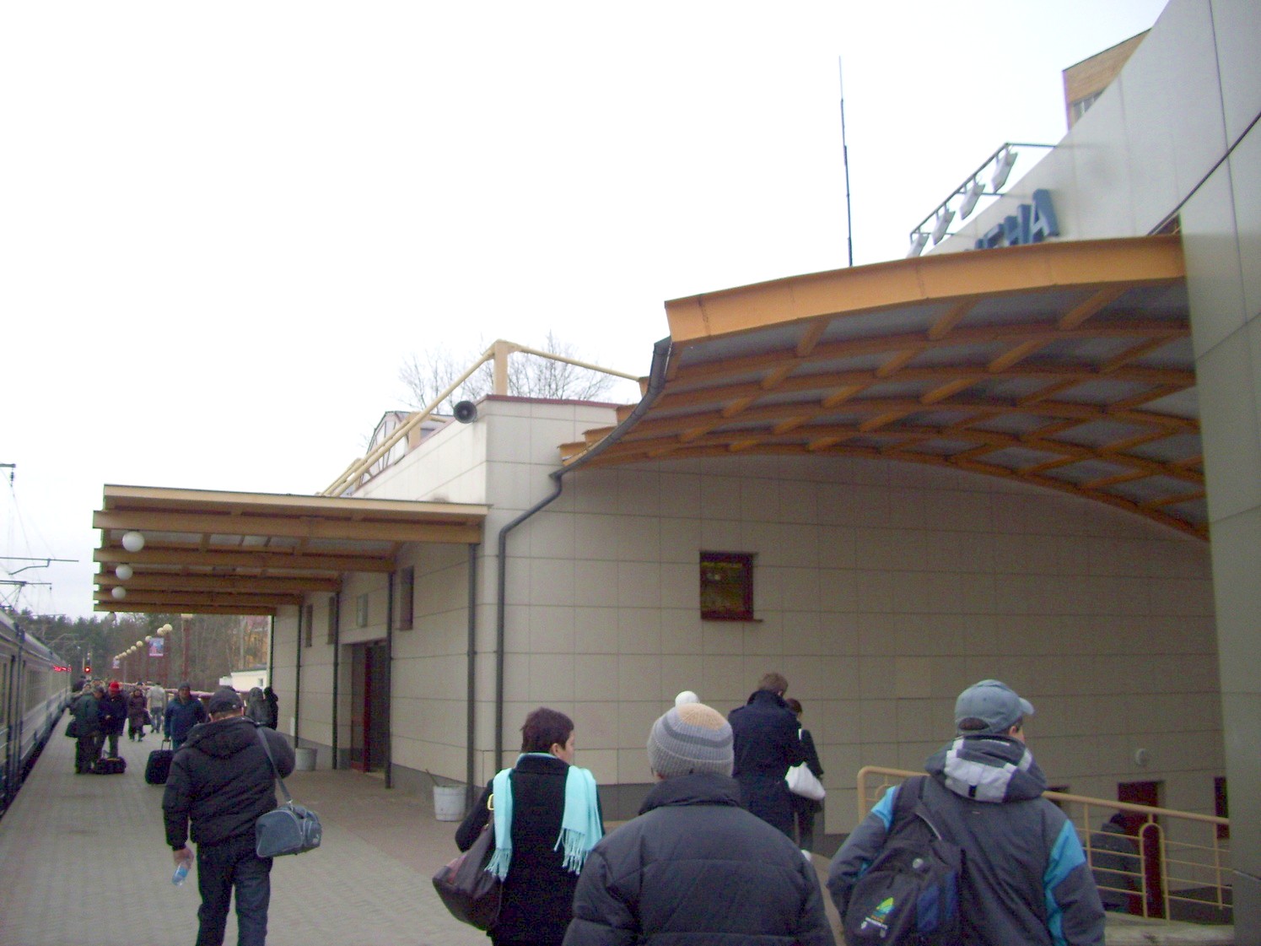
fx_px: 1238
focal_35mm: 34
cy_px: 473
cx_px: 630
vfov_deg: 41.8
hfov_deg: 54.0
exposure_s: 1/160
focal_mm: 5.7
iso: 80
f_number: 2.9
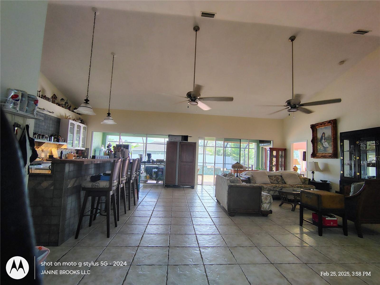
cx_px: 190
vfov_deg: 78.1
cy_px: 142
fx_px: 176
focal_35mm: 16
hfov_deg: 94.5
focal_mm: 2.13
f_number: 2.2
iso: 465
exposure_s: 1/60
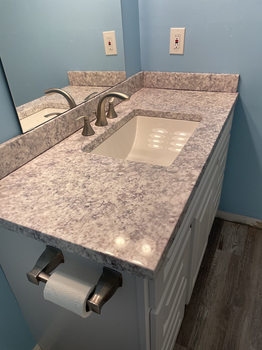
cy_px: 175
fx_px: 262
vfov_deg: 67.3
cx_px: 131
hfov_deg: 53.1
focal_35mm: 26
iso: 32
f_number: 1.6
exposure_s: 1/259
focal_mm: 4.2
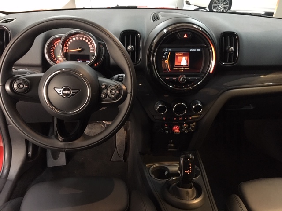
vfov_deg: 48.2
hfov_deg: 61.7
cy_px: 106
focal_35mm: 29
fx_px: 236
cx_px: 141
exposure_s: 1/15
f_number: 2.2
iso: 250
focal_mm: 4.15
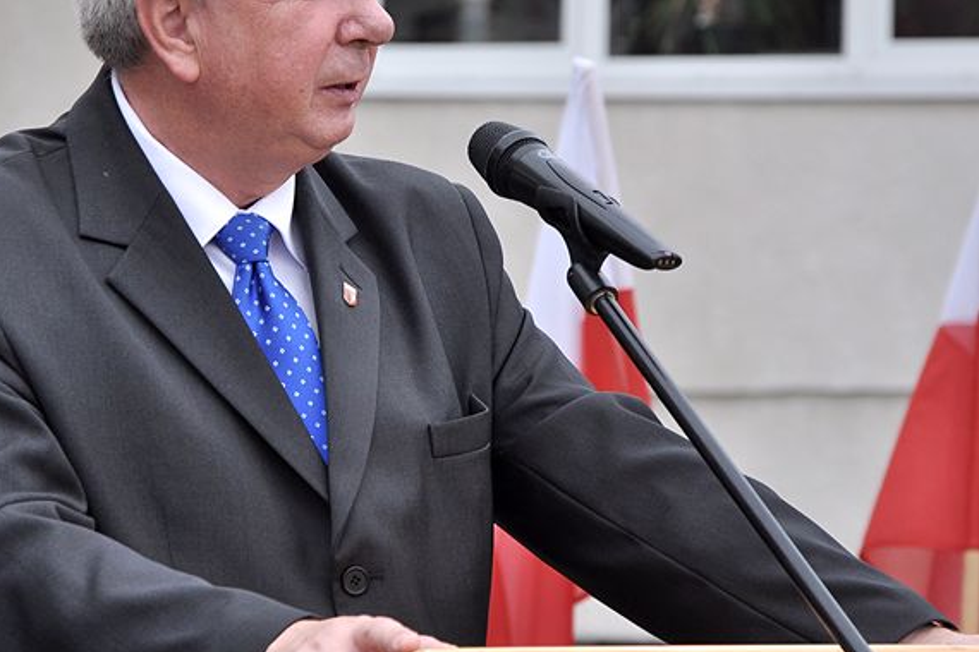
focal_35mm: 235
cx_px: 337
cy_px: 236
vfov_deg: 5.9
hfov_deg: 8.8
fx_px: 6383
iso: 500
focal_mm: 105
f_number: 6.3
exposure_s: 1/640
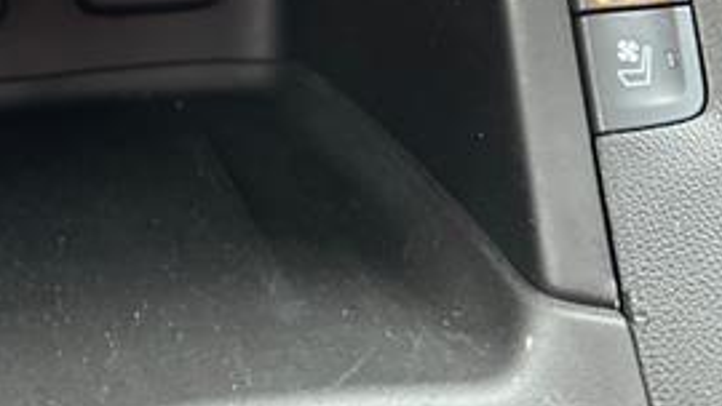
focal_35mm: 62
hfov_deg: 32.5
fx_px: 1187
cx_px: 104
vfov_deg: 17.6
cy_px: -187
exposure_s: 1/41
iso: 500
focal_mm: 6.86
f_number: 1.78
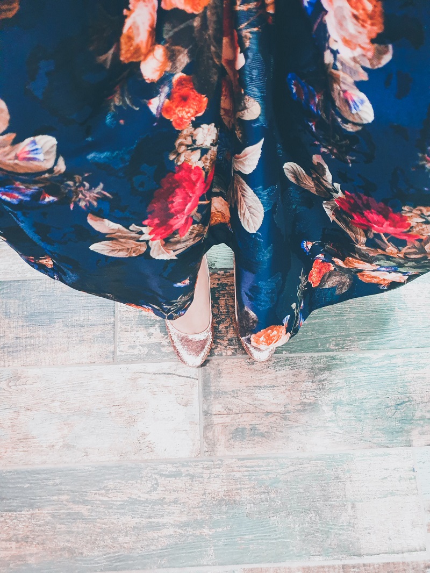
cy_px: 286
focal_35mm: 26
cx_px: 215
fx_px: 430
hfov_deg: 53.1
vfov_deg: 67.3
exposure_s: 1/50
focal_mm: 4.3
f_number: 1.5
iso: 400
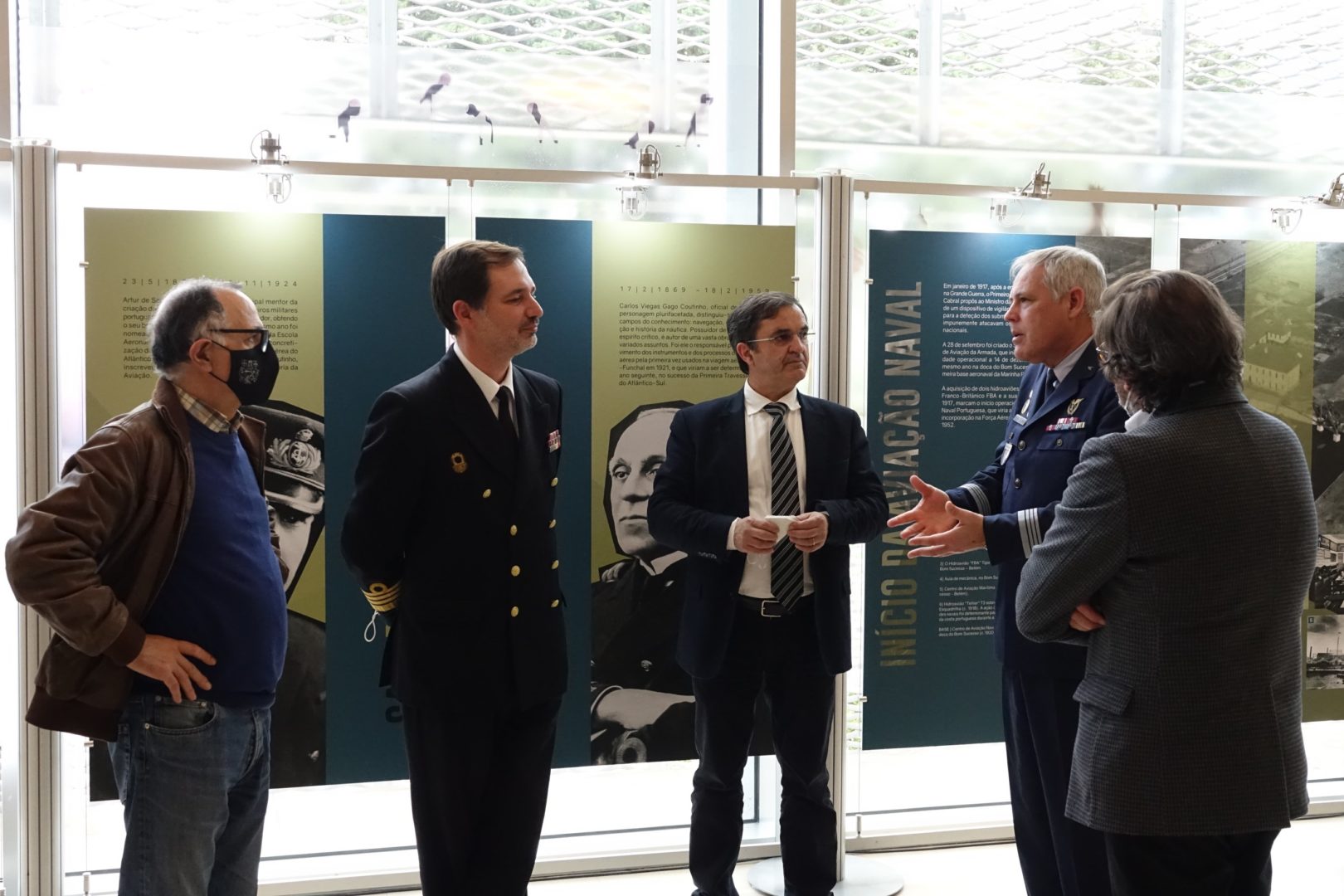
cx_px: 672
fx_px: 1531
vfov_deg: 32.6
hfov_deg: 47.4
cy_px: 448
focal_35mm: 41
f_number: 4
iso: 1600
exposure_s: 1/250
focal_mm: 15.17
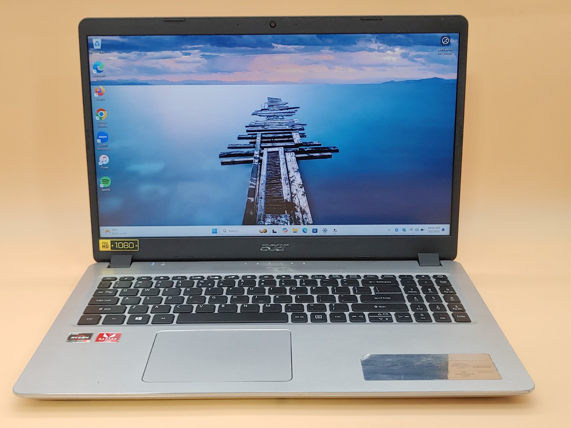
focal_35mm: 44
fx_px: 726
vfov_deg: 32.9
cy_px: 214
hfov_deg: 42.9
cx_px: 286
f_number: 1.8
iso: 50
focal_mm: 4.36
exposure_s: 1/63
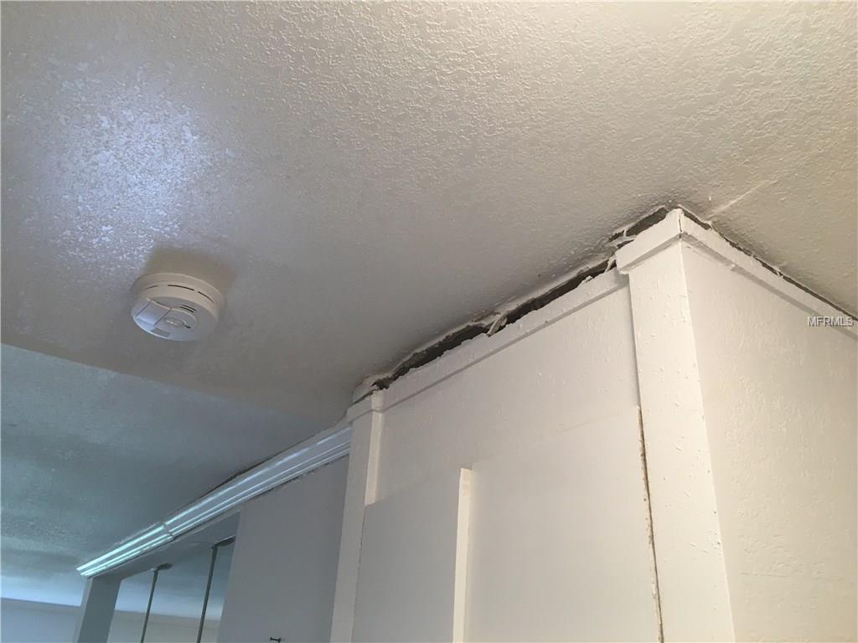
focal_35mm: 29
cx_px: 429
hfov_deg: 61.7
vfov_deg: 48.2
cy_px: 322
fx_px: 719
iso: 32
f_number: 2.2
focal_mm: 4.15
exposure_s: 1/30
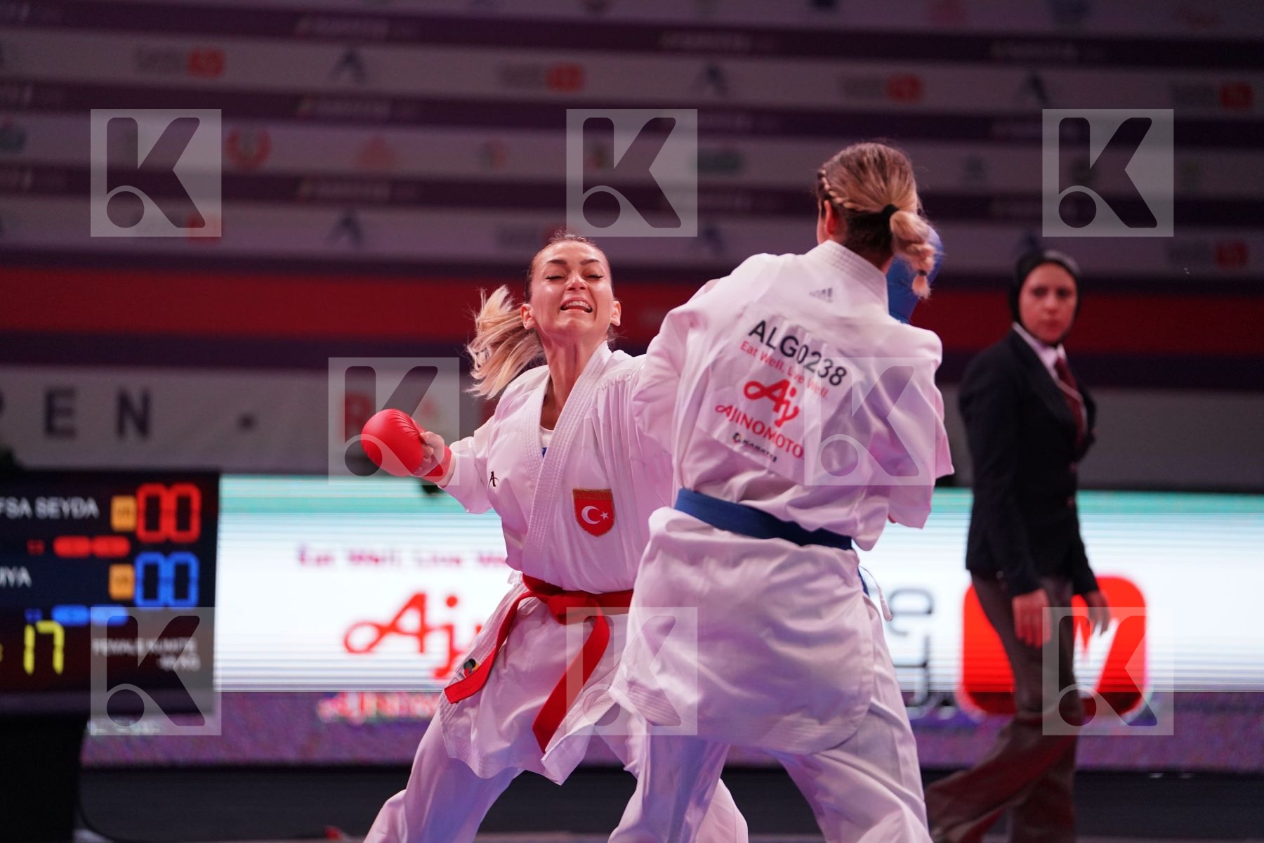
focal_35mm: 158
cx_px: 632
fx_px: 5547
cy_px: 422
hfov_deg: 13.0
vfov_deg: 8.7
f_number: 2.8
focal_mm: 158
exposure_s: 1/1000
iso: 3200
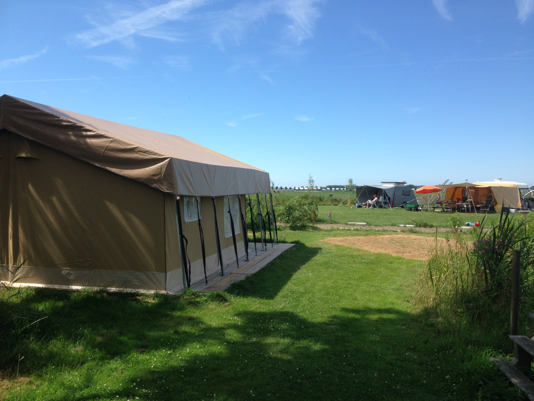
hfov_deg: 55.4
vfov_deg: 42.9
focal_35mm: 33
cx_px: 267
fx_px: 509
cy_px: 200
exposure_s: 1/1130
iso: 50
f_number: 2.4
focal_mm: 4.12
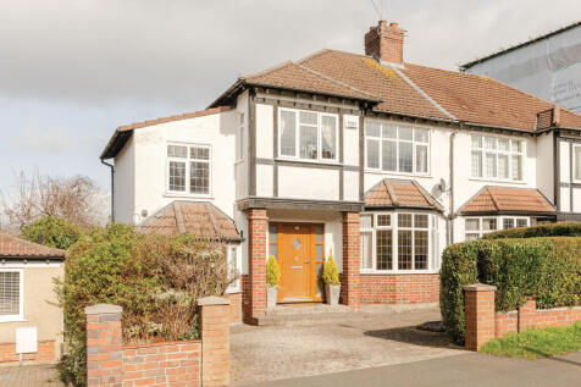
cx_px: 290
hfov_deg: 69.4
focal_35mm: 26
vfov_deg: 49.5
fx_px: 419
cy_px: 194
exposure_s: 1/640
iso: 400
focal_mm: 26
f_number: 11
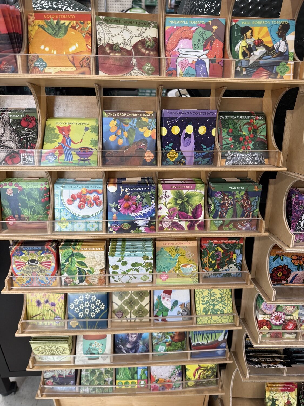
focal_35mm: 24
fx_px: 281
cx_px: 152
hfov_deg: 56.8
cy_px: 203
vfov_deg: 71.6
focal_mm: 6.76
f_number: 1.78
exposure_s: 1/60
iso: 125
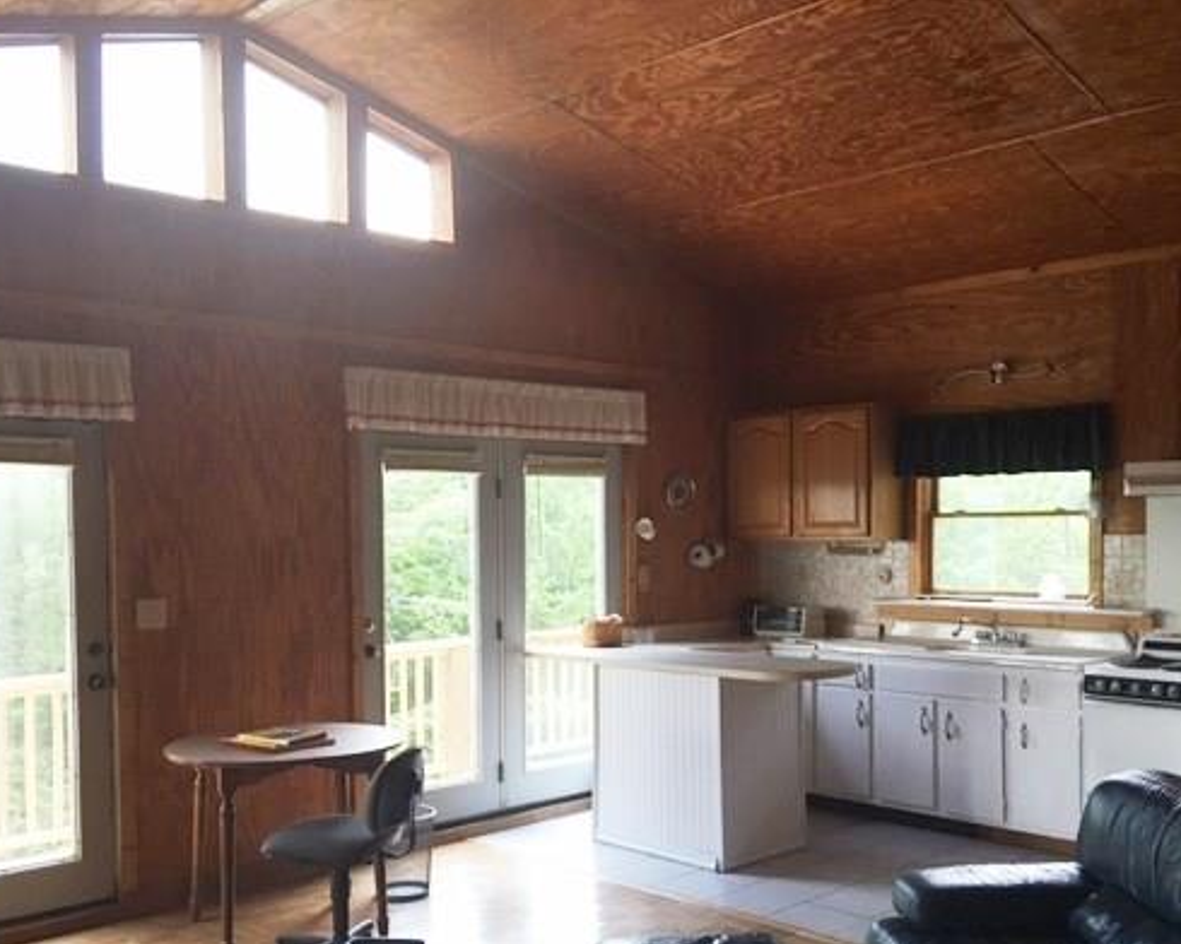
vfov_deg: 39.9
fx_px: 1293
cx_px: 622
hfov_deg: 49.1
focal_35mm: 37
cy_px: 576
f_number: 2.2
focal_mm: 4.15
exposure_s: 1/30
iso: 40
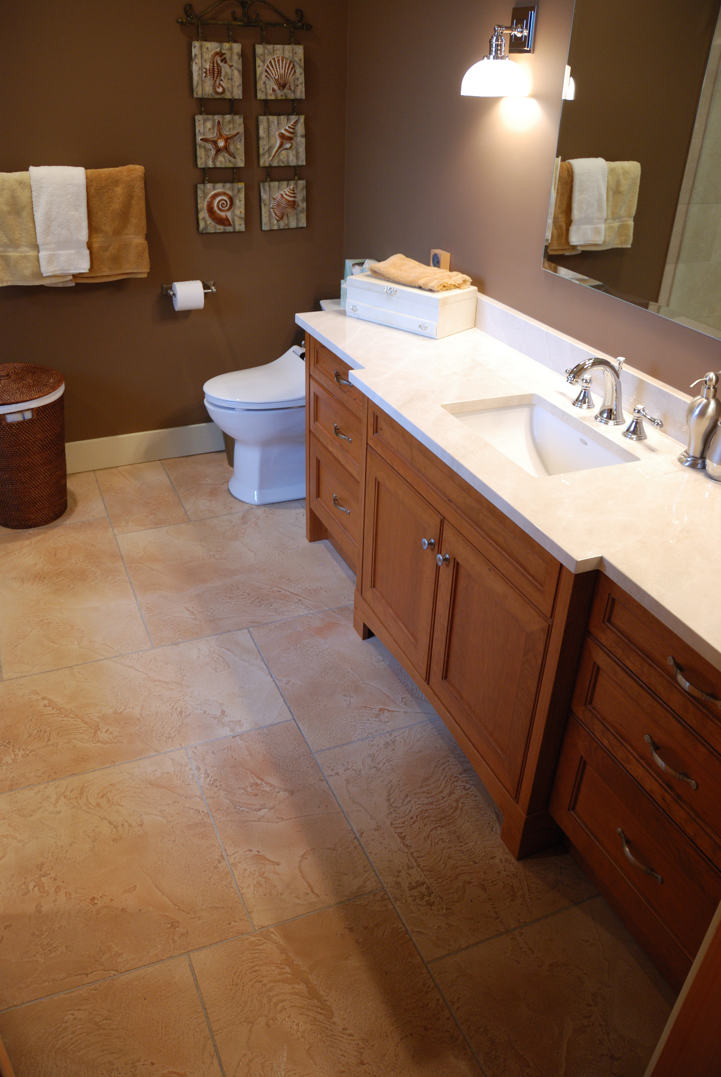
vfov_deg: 67.3
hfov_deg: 48.0
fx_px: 809
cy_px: 538
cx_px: 360
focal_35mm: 27
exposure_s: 1/30
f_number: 3.5
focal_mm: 18
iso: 400
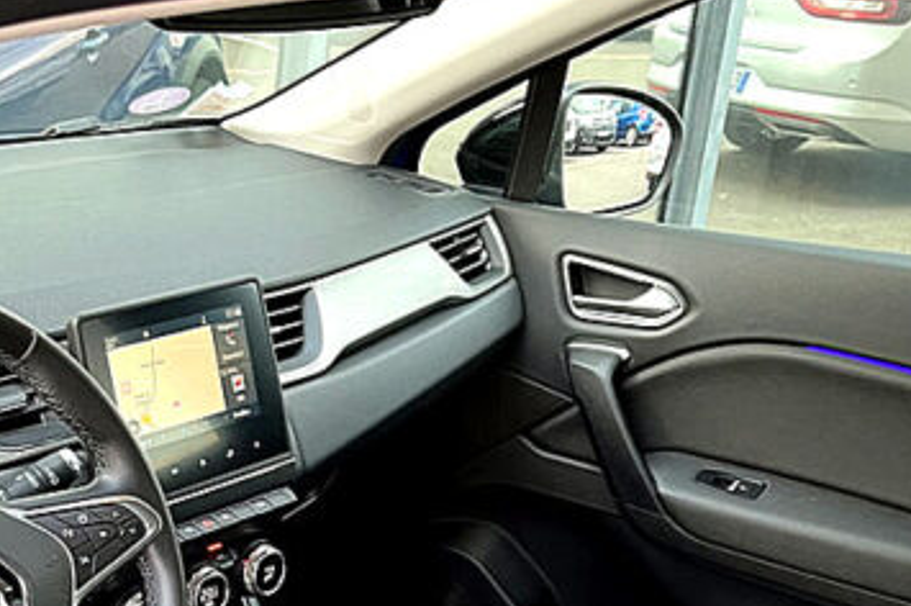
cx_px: 182
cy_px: 737
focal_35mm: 61
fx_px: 1542
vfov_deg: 20.7
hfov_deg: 32.0
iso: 200
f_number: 1.6
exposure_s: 1/60
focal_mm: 5.1
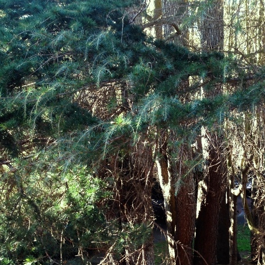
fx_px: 459
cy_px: 162
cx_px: 219
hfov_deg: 31.2
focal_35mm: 53
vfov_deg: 32.1
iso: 50
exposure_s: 1/60
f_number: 2.4
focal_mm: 4.28
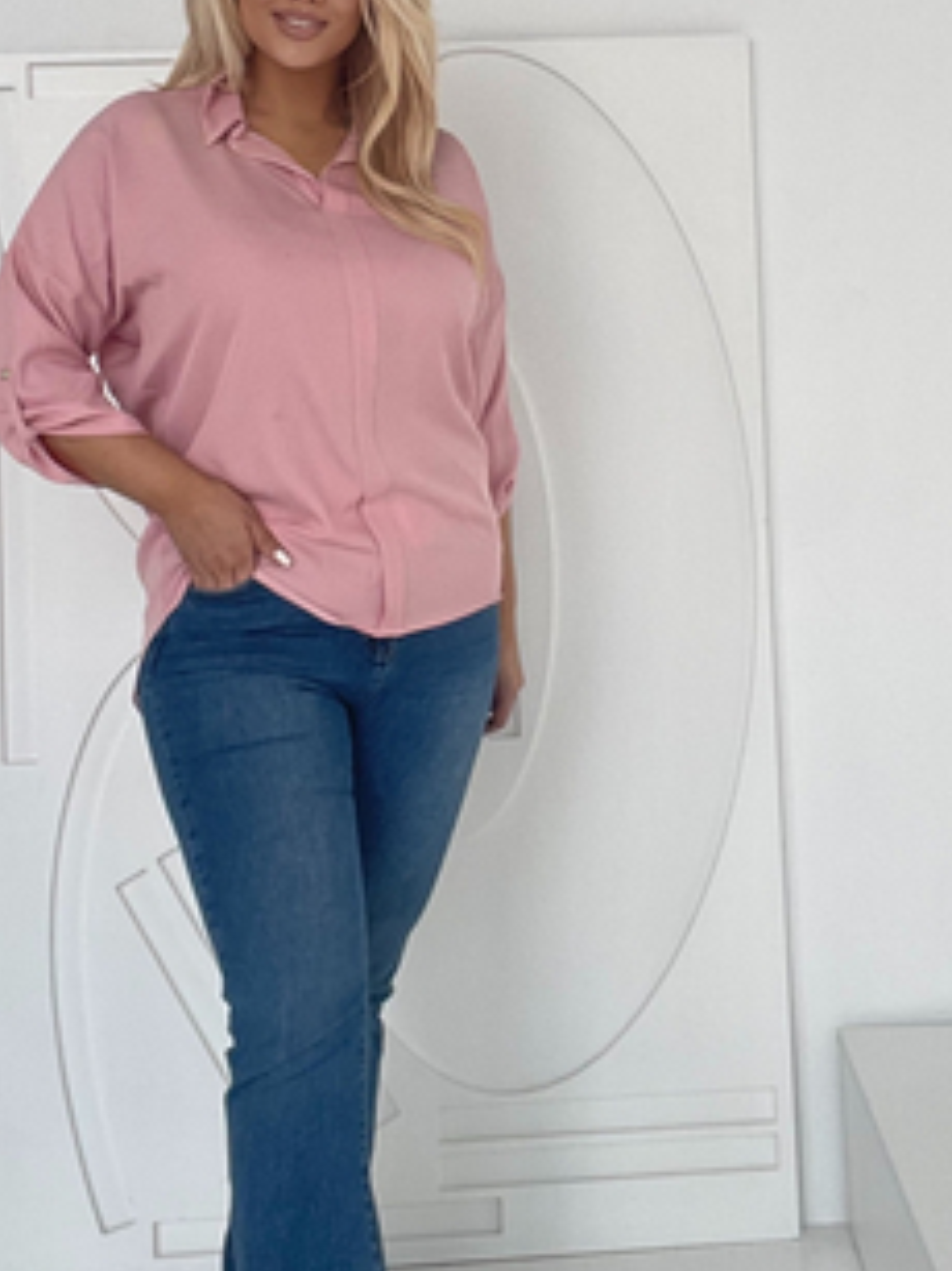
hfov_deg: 32.0
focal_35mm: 45
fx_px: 1651
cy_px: 650
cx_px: 364
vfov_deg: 42.1
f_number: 2.2
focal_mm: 2.71
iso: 25
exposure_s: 1/121
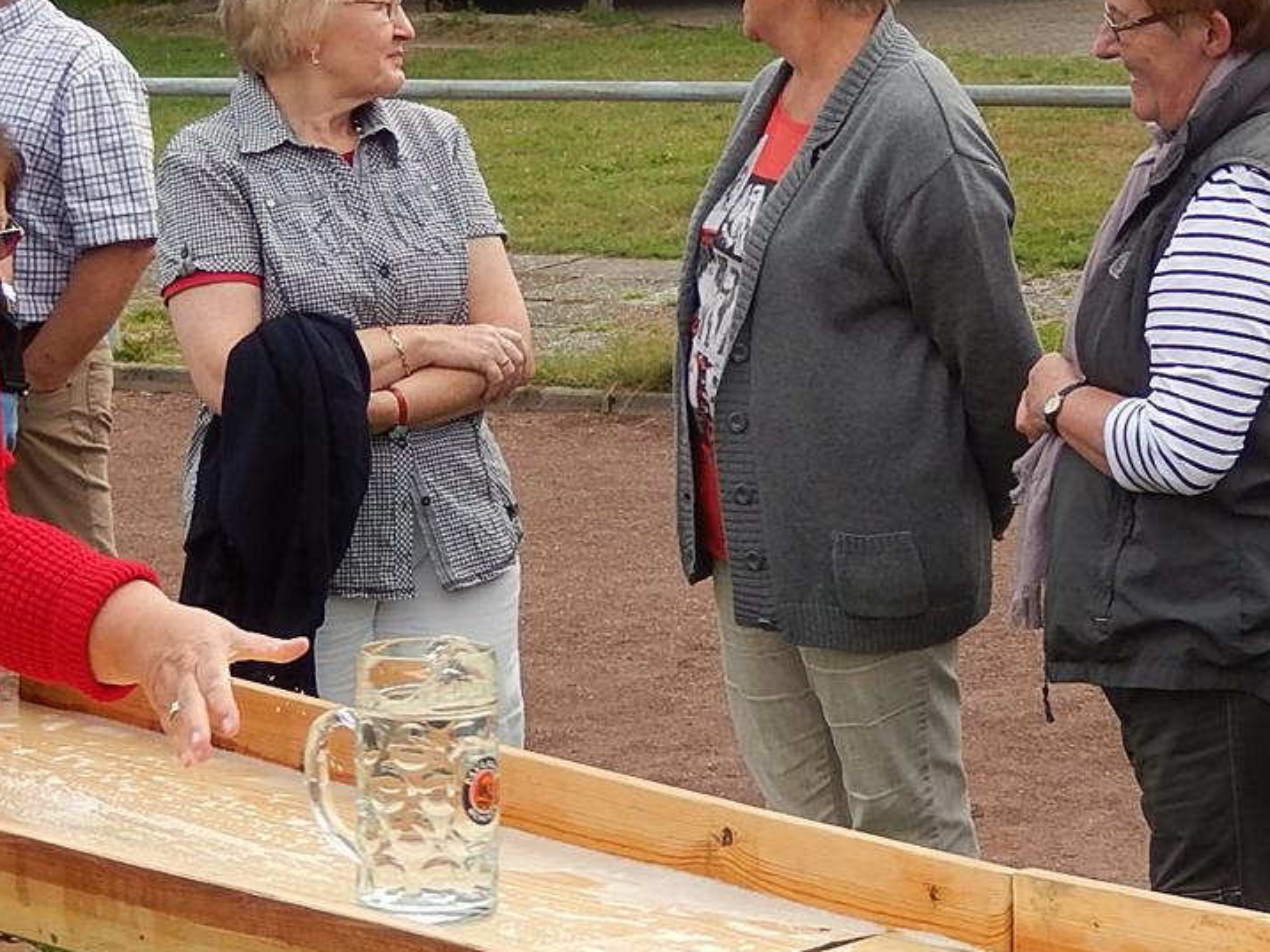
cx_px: 619
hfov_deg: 17.3
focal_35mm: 114
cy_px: 402
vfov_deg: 13.0
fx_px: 4182
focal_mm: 9.2
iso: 125
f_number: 4.5
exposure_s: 1/320
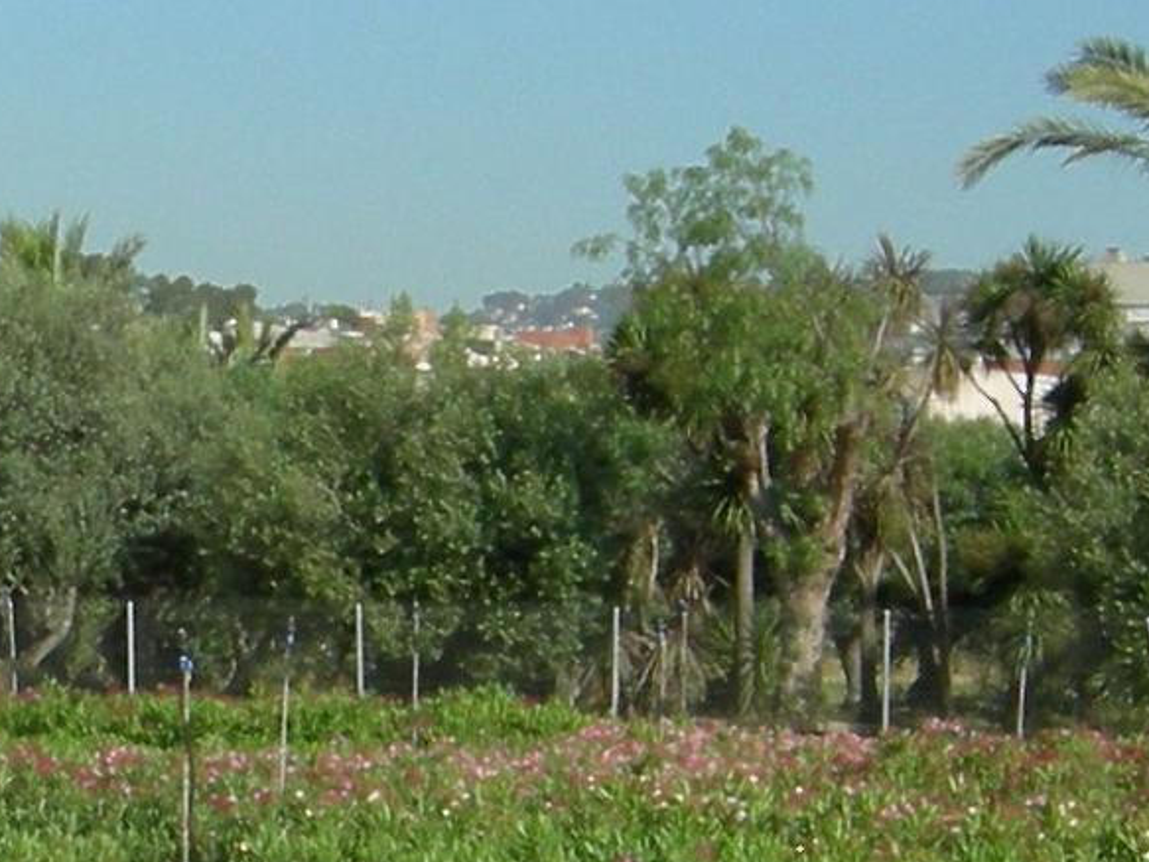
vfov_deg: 9.7
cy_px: 717
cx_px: -346
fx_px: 5044
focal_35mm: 152
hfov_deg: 12.6
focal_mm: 7.5
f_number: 6.8
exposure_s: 1/260
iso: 64
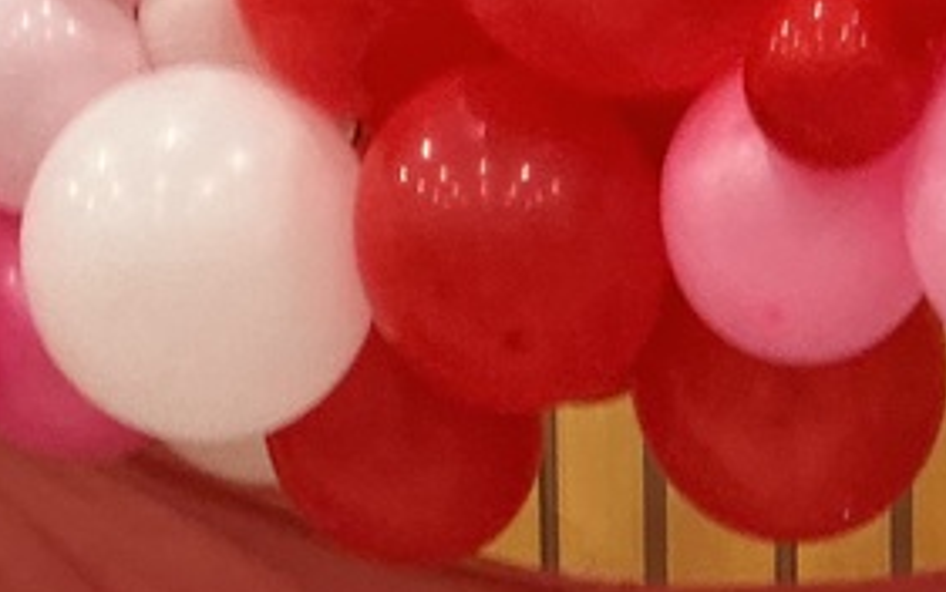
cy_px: 1123
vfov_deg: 10.8
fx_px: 2889
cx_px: 872
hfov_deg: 18.3
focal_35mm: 112
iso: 200
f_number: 1.8
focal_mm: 3
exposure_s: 1/40
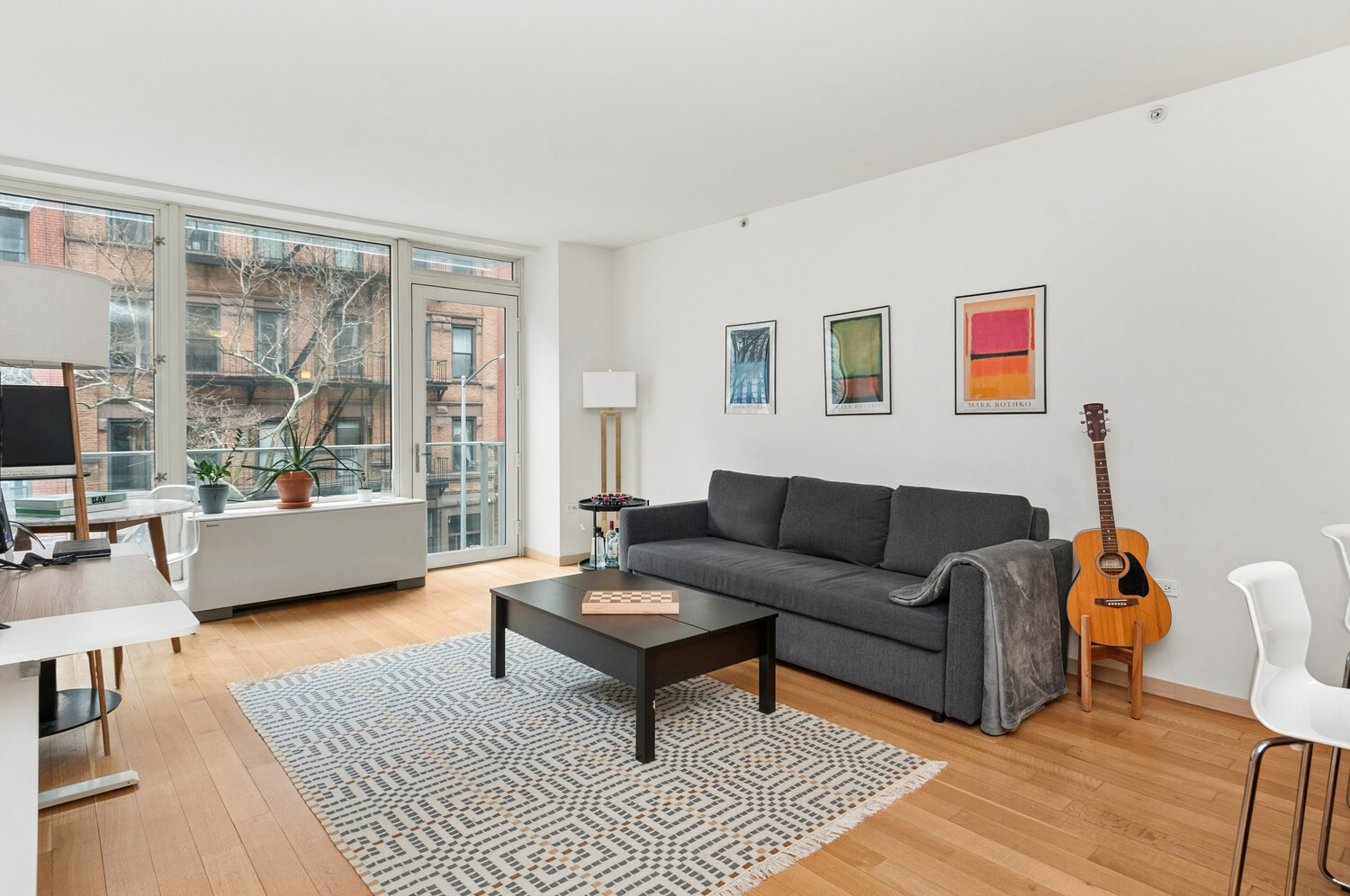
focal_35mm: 18
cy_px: 448
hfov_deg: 90.1
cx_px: 675
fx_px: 674
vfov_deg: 67.2
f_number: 7.1
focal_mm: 12
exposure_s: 1/8
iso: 200
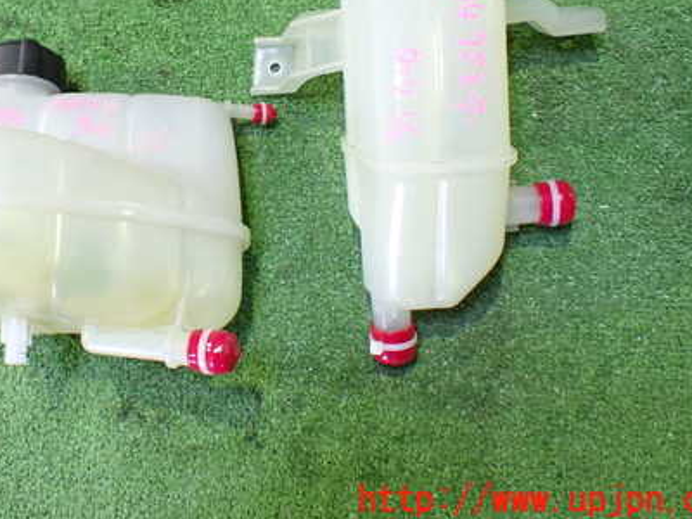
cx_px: 230
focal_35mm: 45
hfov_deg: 41.5
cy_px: 133
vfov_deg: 31.6
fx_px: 900
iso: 800
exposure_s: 1/60
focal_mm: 5.4
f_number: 2.3
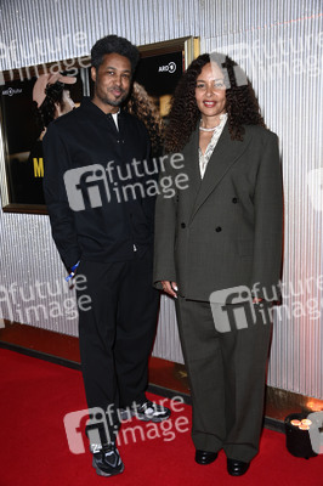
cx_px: 162
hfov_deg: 35.0
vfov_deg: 50.7
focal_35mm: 38
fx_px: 512
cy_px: 243
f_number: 5.6
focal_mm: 38
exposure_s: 1/250
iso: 1250
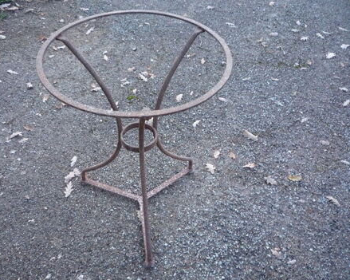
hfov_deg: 55.6
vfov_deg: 45.8
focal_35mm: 32
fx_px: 331
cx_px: 163
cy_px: 137
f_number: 3.3
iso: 400
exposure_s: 1/15
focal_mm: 5.2
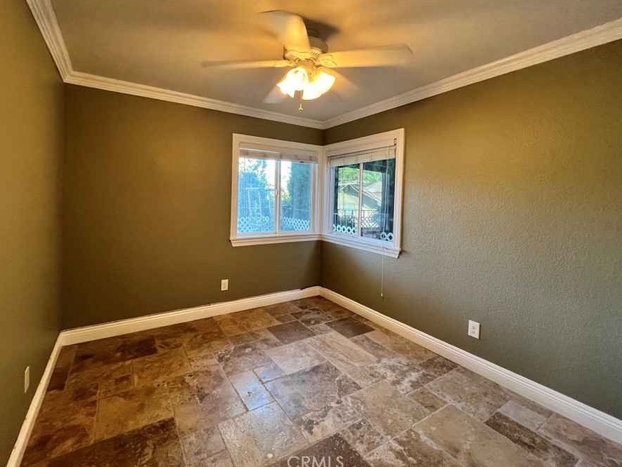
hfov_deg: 98.1
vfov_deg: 81.4
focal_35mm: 15
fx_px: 270
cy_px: 203
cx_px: 298
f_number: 1.8
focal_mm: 1.57
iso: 160
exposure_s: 1/60
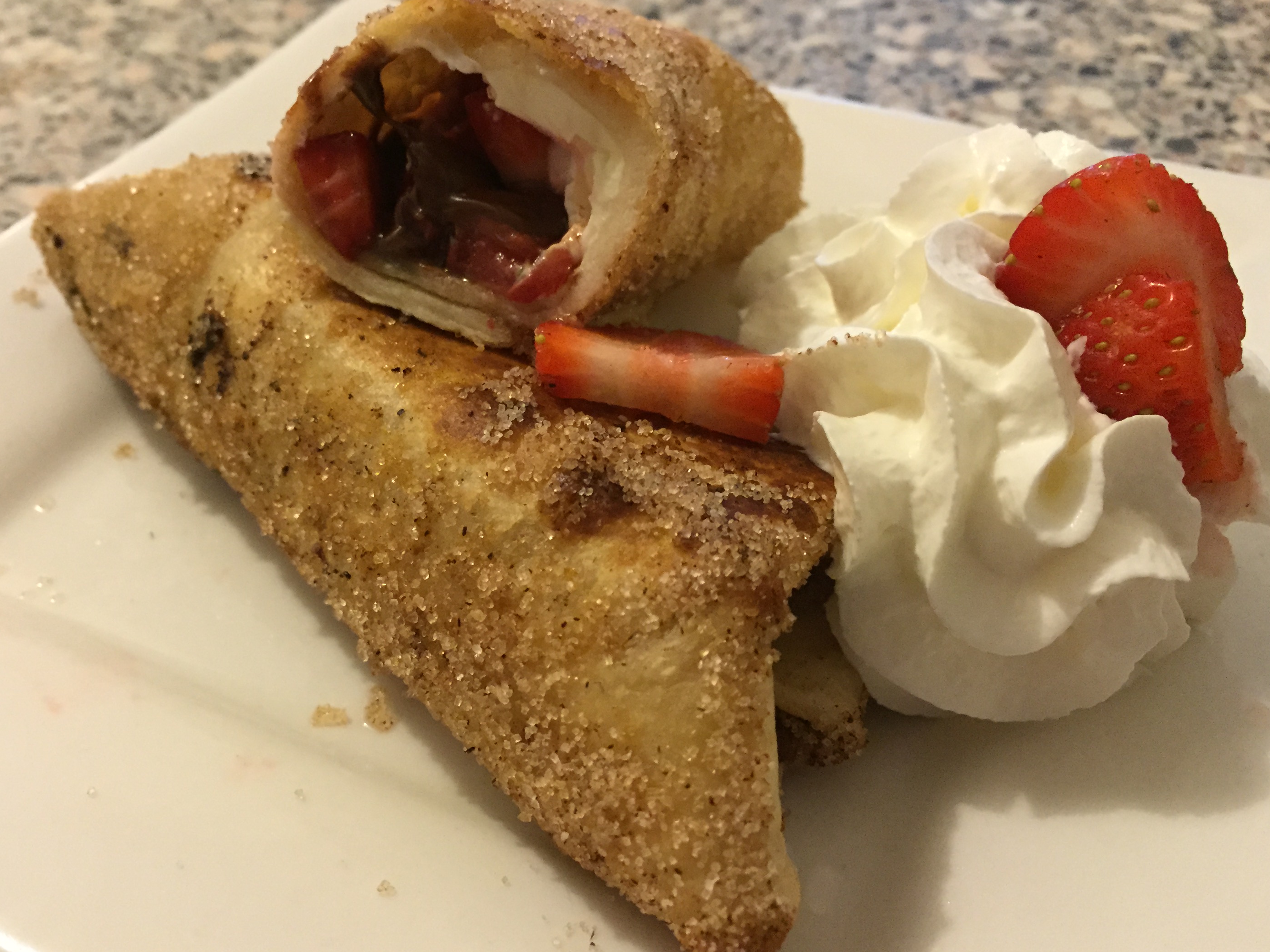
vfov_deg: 41.8
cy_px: 487
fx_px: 1247
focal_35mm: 34
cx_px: 568
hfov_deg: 53.9
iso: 250
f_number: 2.2
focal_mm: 4.15
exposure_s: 1/17
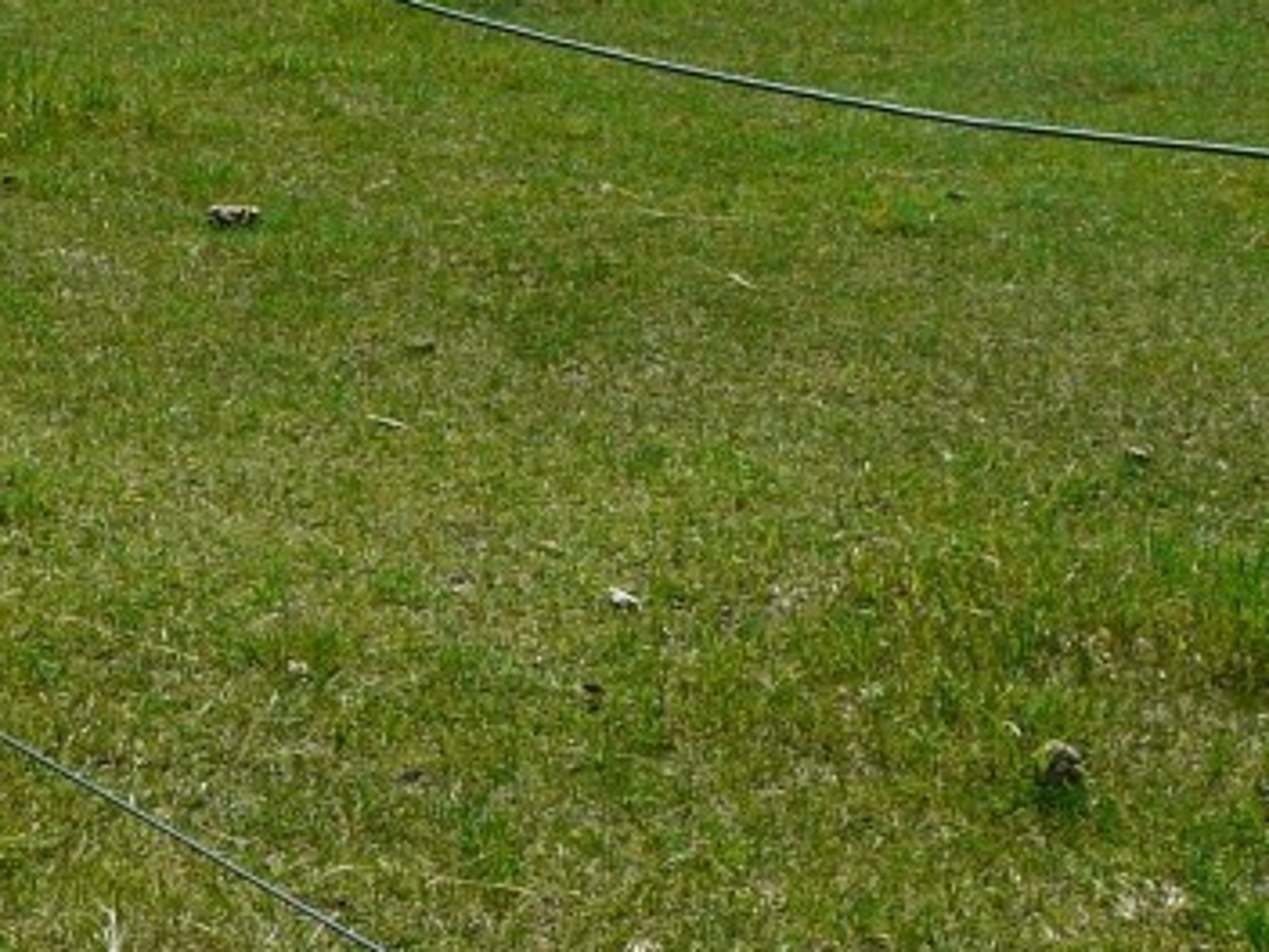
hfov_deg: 18.8
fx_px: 3629
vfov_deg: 14.9
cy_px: 213
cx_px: -249
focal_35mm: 99
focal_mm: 5.6
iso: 100
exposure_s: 1/400
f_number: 5.6
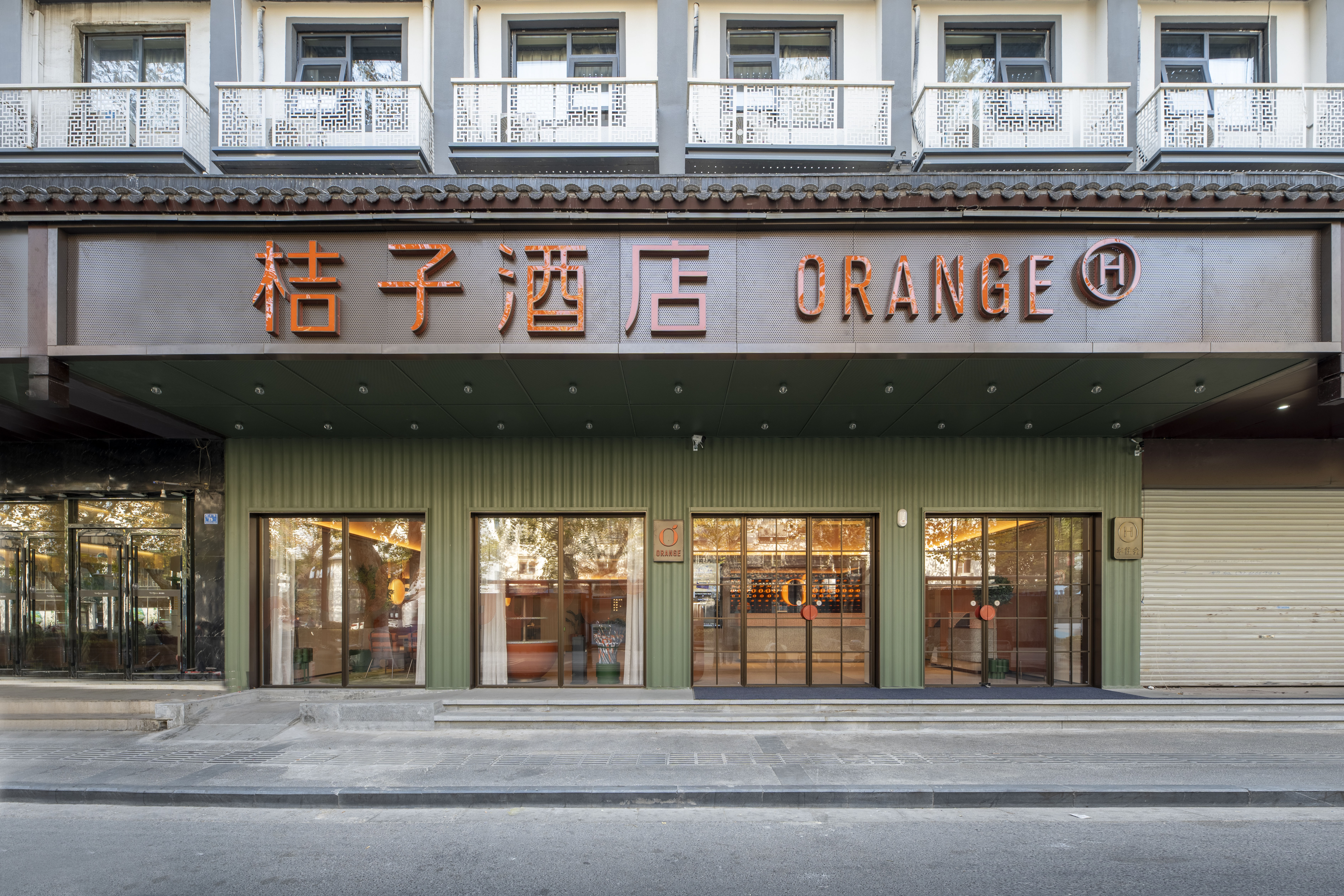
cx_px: 672
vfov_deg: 81.2
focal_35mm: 14
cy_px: 448
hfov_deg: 104.3
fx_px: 523
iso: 320
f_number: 10
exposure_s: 1/80
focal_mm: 14
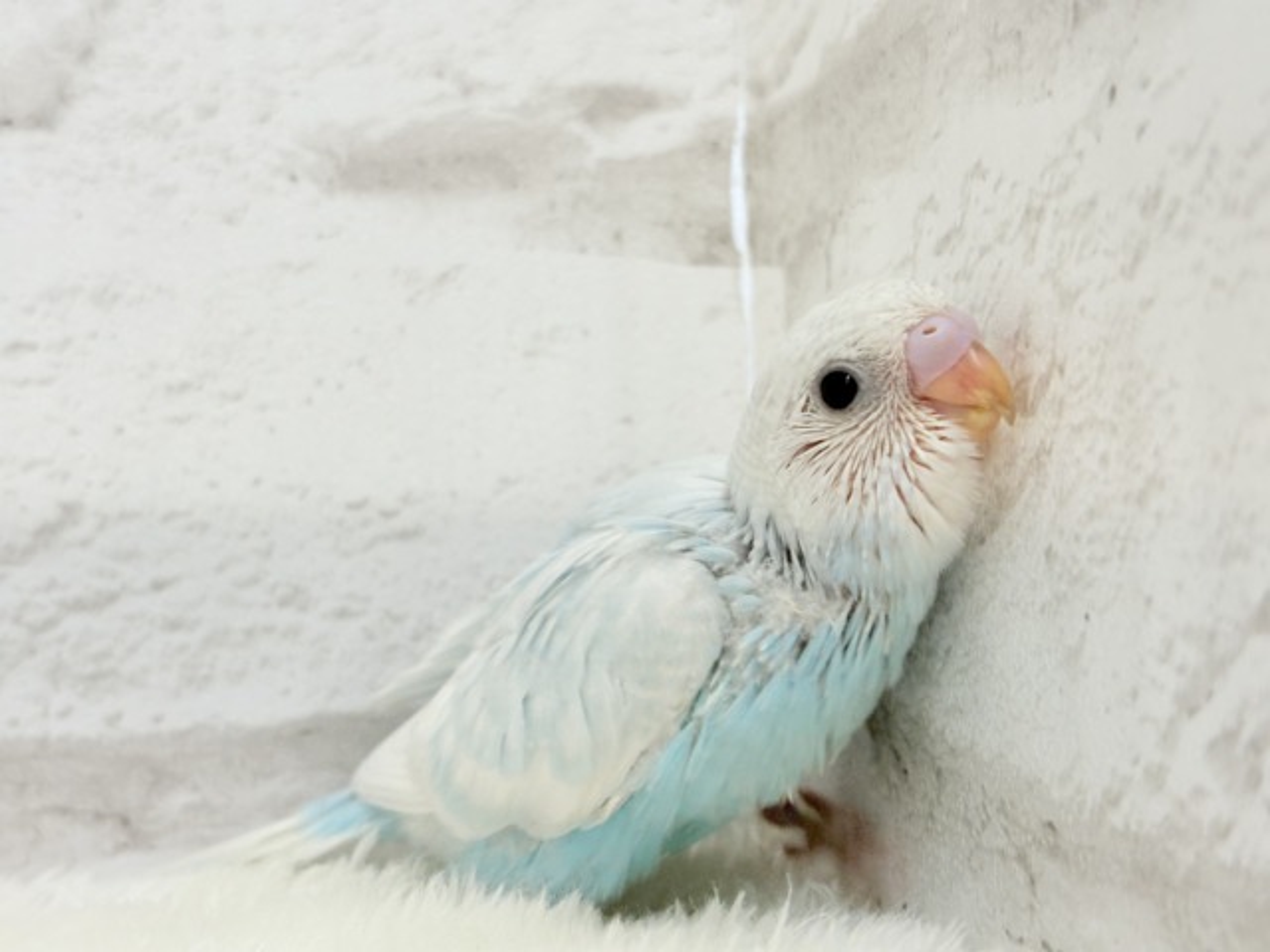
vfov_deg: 28.0
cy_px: 476
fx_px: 1908
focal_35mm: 52
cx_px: 635
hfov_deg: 36.8
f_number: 1.6
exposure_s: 1/100
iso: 80
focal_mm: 5.96
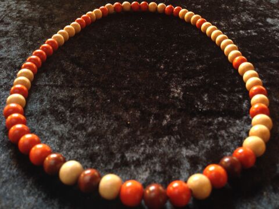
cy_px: 104
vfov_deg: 40.6
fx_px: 282
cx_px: 140
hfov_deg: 52.7
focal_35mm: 35
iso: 80
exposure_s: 1/15
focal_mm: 4.28
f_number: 2.4
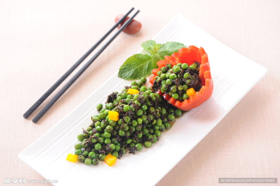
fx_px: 816
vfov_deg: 13.0
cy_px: 93
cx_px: 140
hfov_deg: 19.5
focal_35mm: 105
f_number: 7.1
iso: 200
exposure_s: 1/125
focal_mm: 105
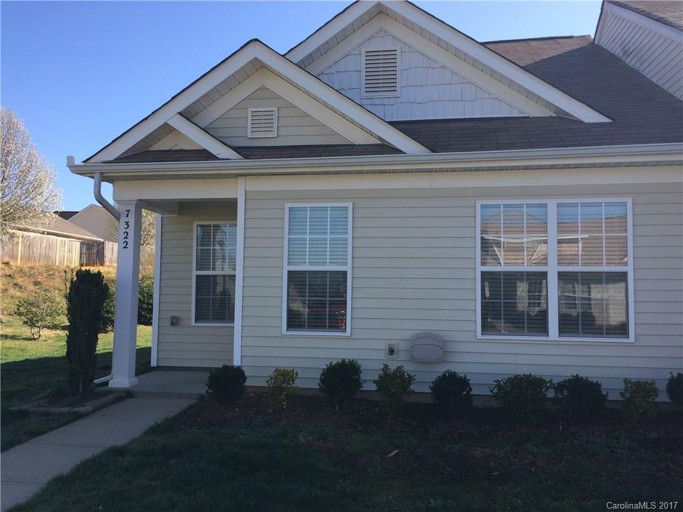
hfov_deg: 61.7
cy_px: 256
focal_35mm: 29
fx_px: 572
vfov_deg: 48.2
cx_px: 342
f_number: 2.2
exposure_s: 1/1172
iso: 32
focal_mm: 4.15
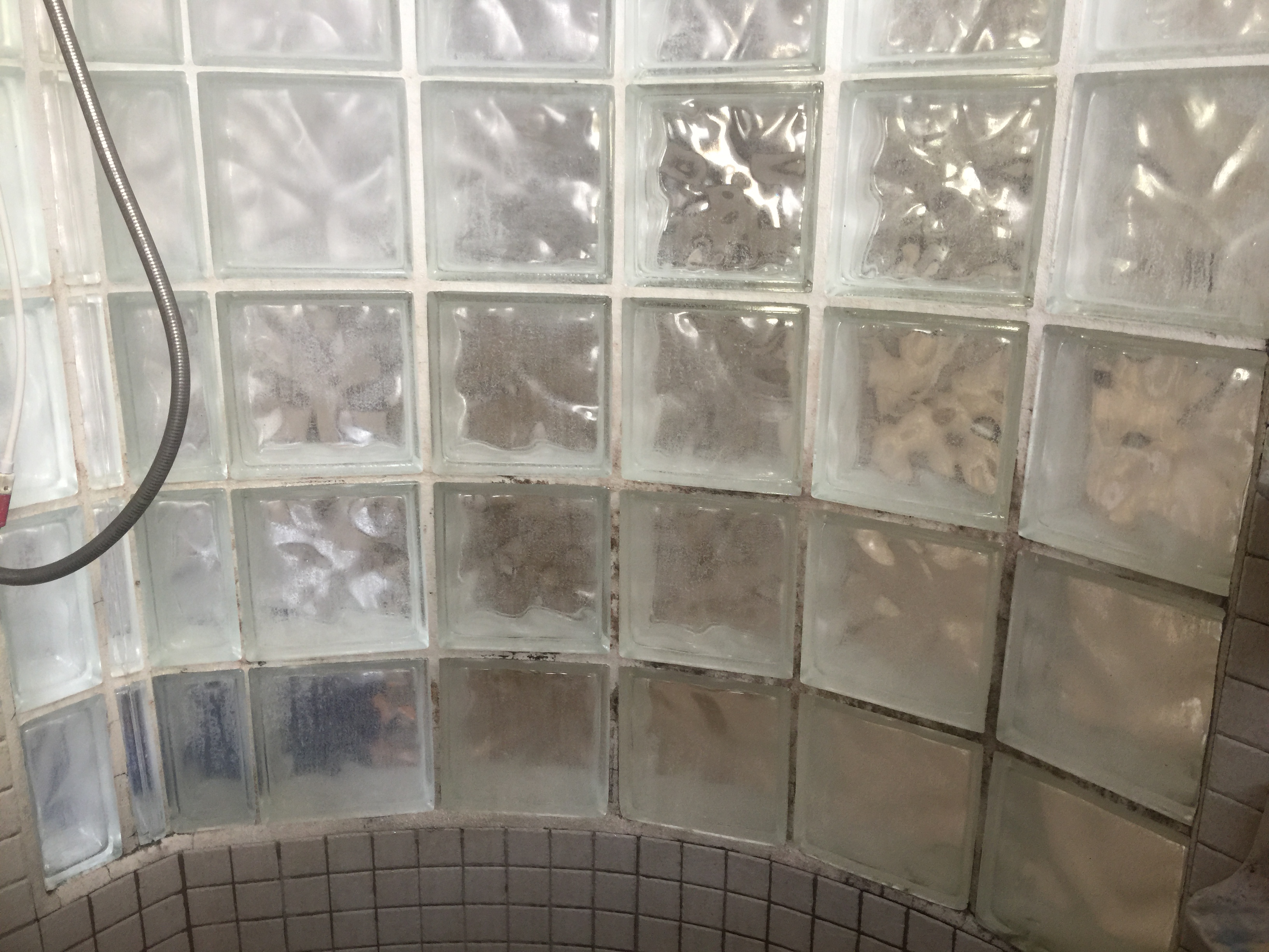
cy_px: 476
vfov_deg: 48.2
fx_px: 1063
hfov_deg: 61.7
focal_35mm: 29
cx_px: 634
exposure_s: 1/30
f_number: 2.2
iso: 40
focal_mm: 4.15
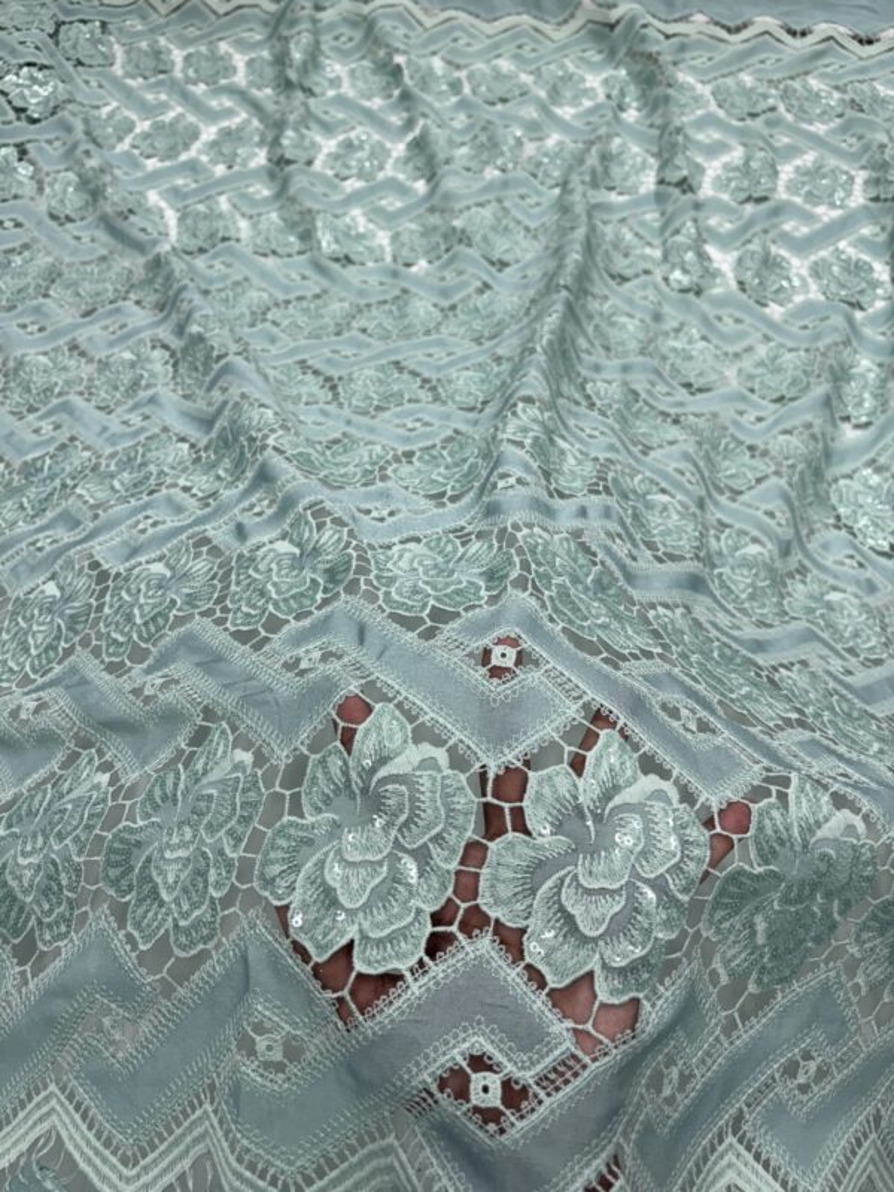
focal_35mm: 26
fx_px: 895
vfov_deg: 67.3
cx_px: 447
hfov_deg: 53.1
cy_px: 596
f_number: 1.6
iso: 40
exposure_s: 1/100
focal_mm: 5.96
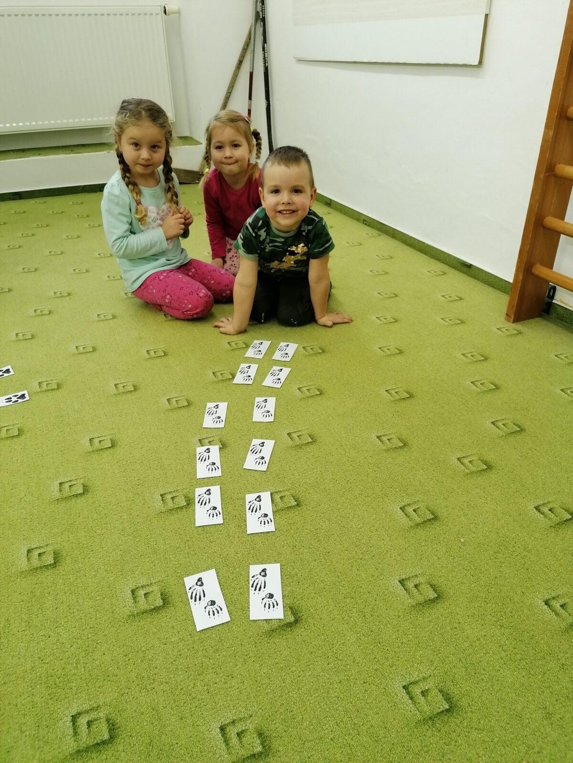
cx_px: 286
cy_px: 382
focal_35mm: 27
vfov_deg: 65.3
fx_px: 596
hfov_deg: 51.4
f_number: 1.8
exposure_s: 1/50
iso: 160
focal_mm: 4.75
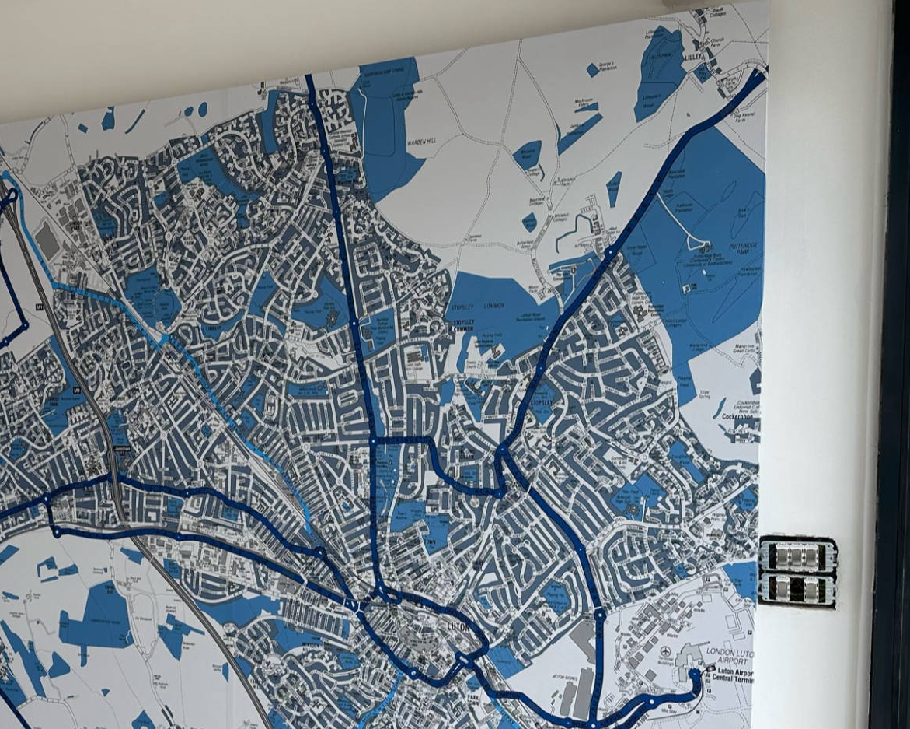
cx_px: 281
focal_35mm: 40
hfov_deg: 44.9
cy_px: 498
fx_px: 1077
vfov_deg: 36.9
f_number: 1.78
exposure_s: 1/558
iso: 80
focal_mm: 6.86
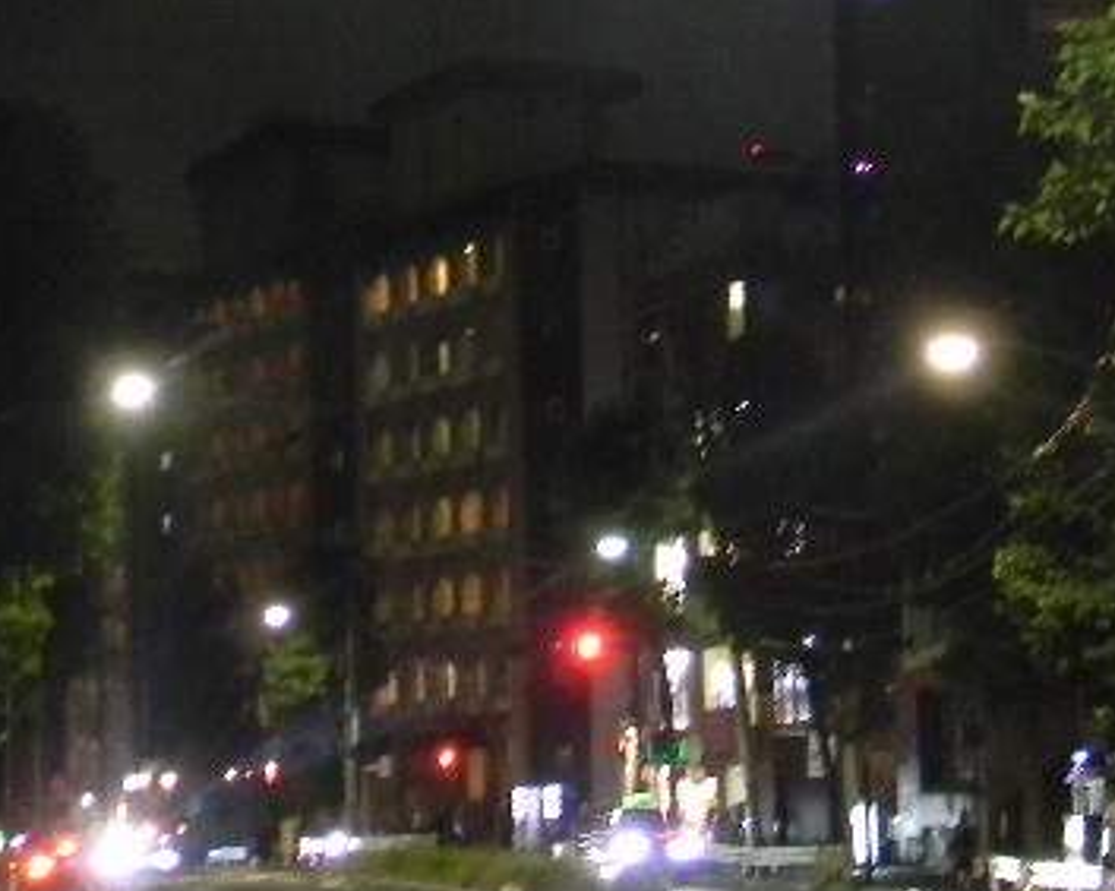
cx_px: 689
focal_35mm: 102
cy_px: 325
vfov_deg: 15.1
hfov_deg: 18.8
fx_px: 3364
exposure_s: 1/6
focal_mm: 6.4
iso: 400
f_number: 3.7
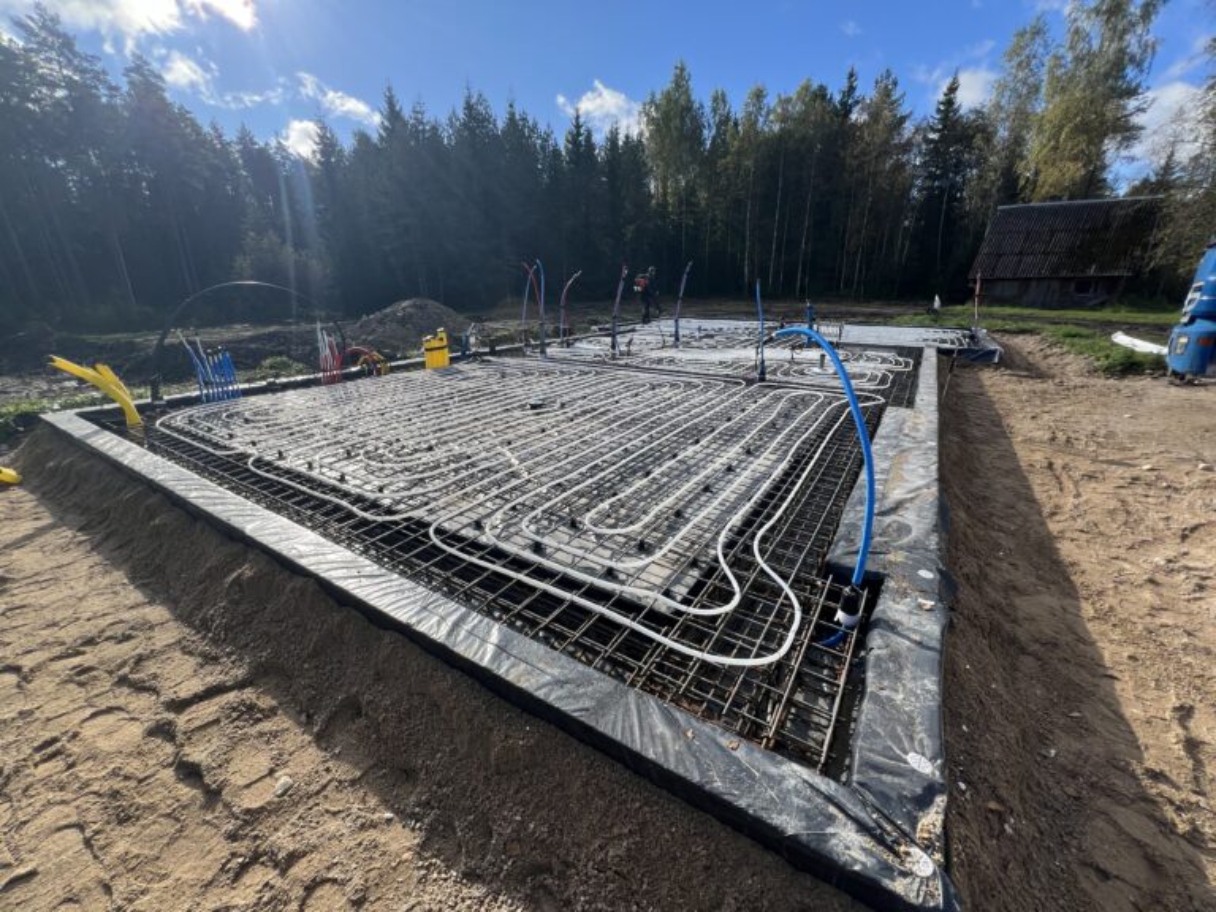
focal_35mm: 13
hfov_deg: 106.2
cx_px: 608
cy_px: 456
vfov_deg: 89.9
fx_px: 457
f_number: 1.8
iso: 32
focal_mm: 1.57
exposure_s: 1/1292
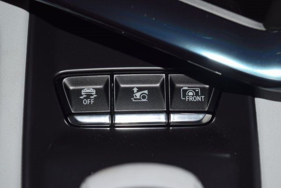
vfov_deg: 16.6
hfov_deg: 24.6
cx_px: 140
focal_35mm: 82
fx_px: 644
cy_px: 94
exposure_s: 1/60
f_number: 8
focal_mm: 55
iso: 100
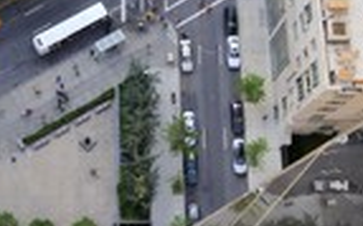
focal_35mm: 72
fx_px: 711
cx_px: 102
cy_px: -8
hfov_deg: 28.3
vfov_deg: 17.6
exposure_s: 1/8
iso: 200
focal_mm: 24
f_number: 22
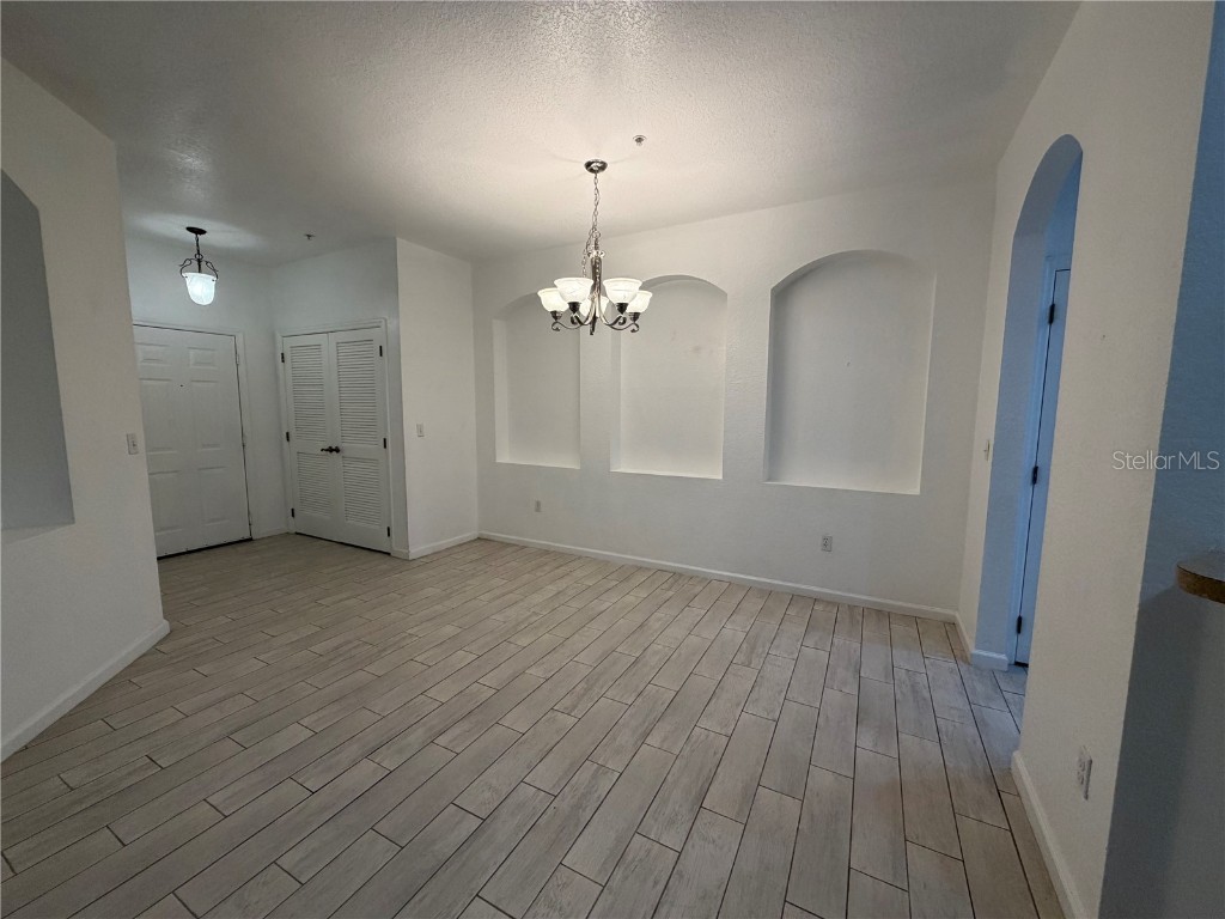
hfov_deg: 102.1
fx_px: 495
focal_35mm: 14
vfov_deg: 85.7
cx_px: 612
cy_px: 460
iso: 200
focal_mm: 2.22
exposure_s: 1/120
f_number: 2.2
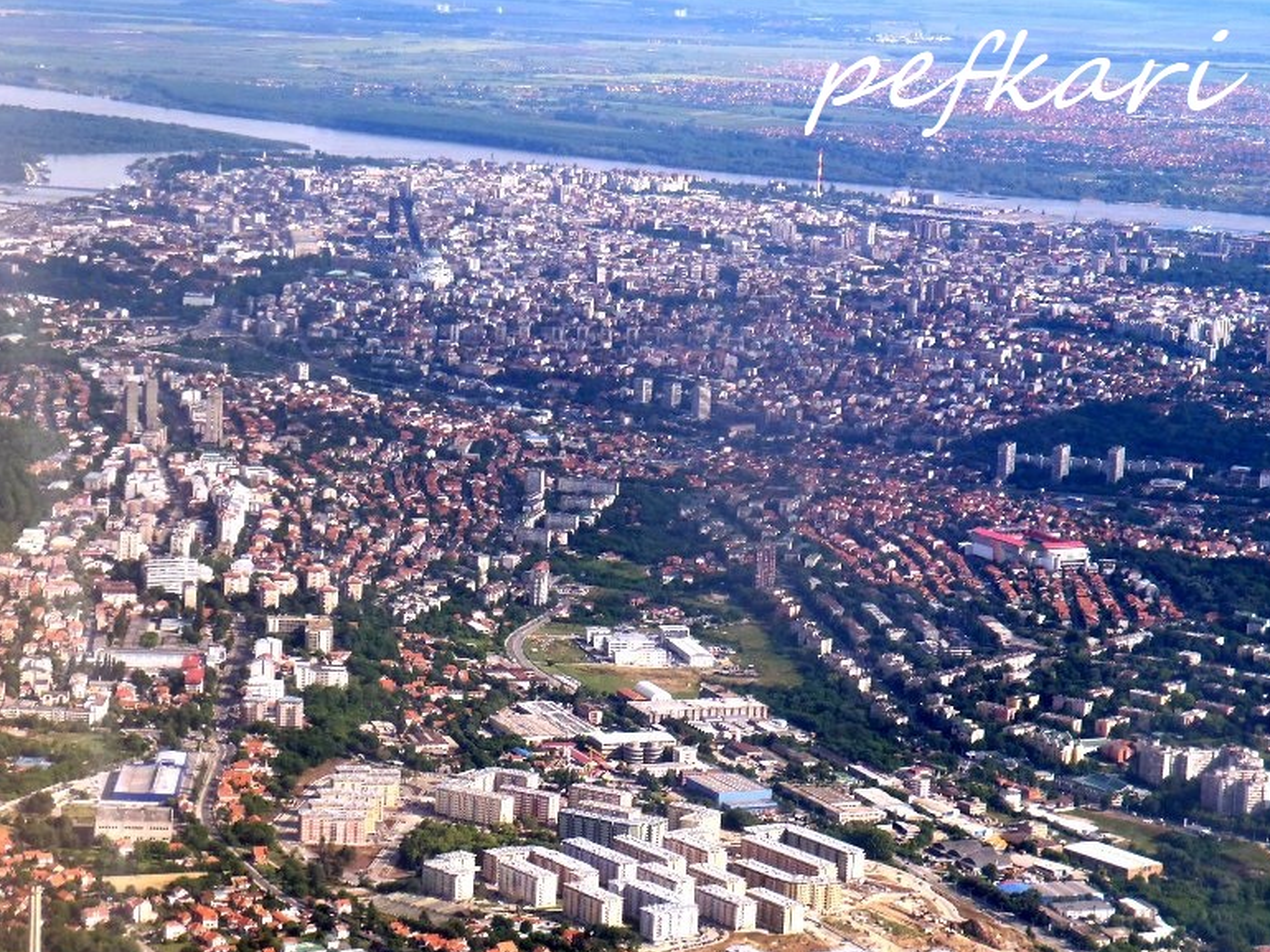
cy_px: 488
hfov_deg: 18.6
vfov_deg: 14.0
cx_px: 632
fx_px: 3888
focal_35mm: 106
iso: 80
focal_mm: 18.2
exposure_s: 1/200
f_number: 5.1
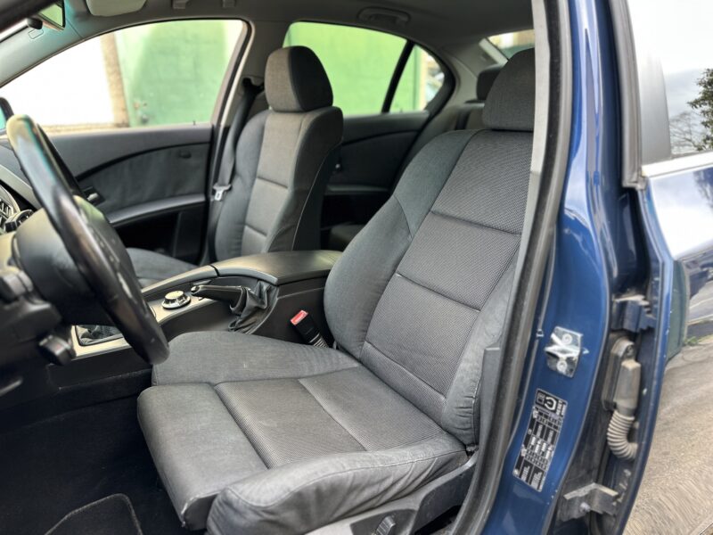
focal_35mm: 24
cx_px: 356
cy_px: 268
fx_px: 494
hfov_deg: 71.6
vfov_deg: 56.8
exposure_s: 1/121
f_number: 1.78
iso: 100
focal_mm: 6.86
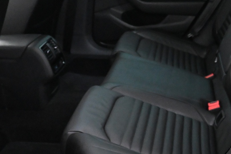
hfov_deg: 35.1
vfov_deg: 24.0
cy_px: 45
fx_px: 359
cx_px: 163
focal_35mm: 56
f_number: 3.5
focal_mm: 16
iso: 7200
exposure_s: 1/60
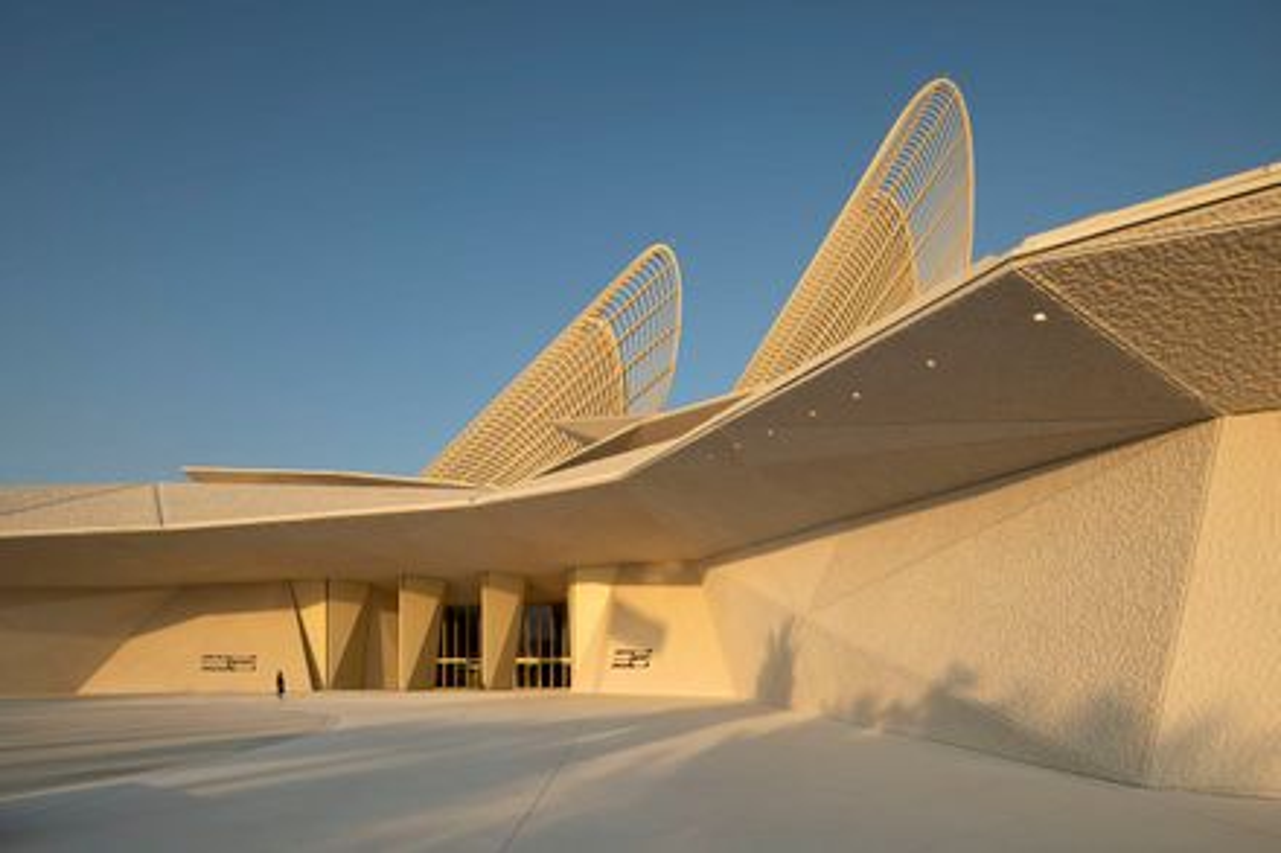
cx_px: 640
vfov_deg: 64.5
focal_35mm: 19
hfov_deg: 86.9
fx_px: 676
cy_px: 426
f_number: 20
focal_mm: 19
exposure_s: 1/25
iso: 64
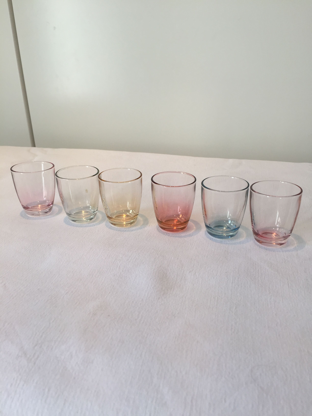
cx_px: 156
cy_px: 208
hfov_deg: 48.2
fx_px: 349
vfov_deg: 61.7
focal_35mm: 29
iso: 32
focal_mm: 4.15
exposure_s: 1/208
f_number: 2.2
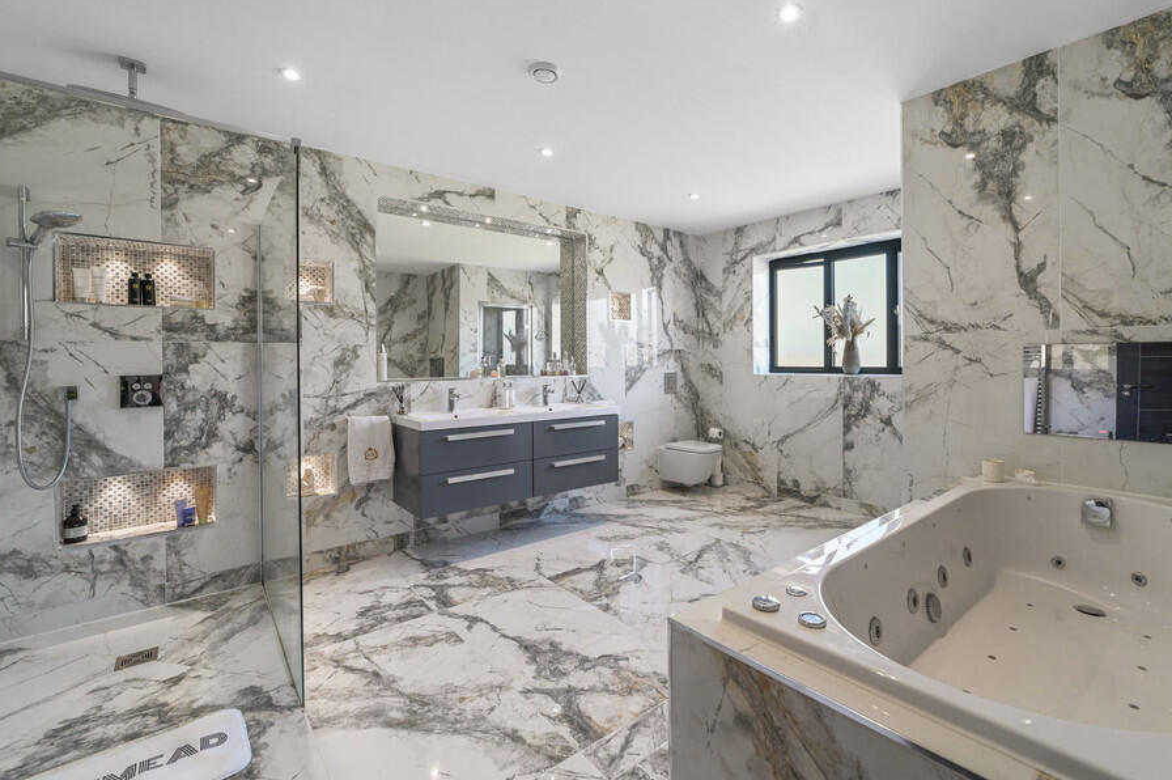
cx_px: 638
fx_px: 520
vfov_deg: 73.6
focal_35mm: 16
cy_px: 367
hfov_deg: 96.5
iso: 400
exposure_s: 1/2.5
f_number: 8
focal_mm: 14
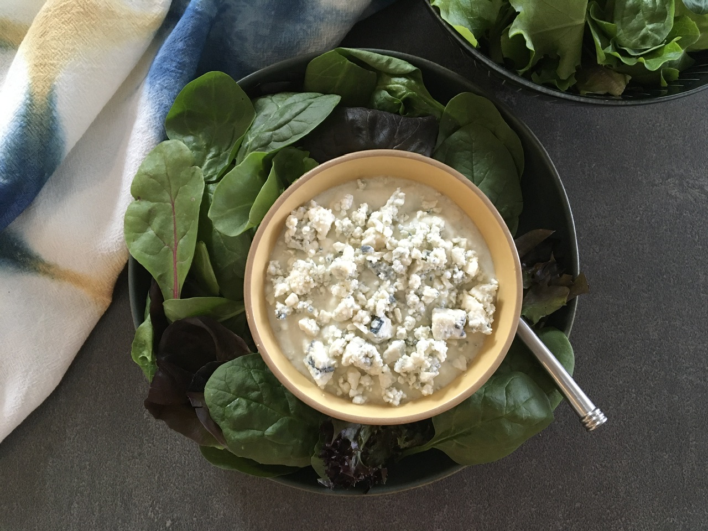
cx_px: 354
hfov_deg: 61.7
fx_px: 593
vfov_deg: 48.2
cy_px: 266
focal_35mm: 29
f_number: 2.2
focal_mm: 4.15
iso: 160
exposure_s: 1/30
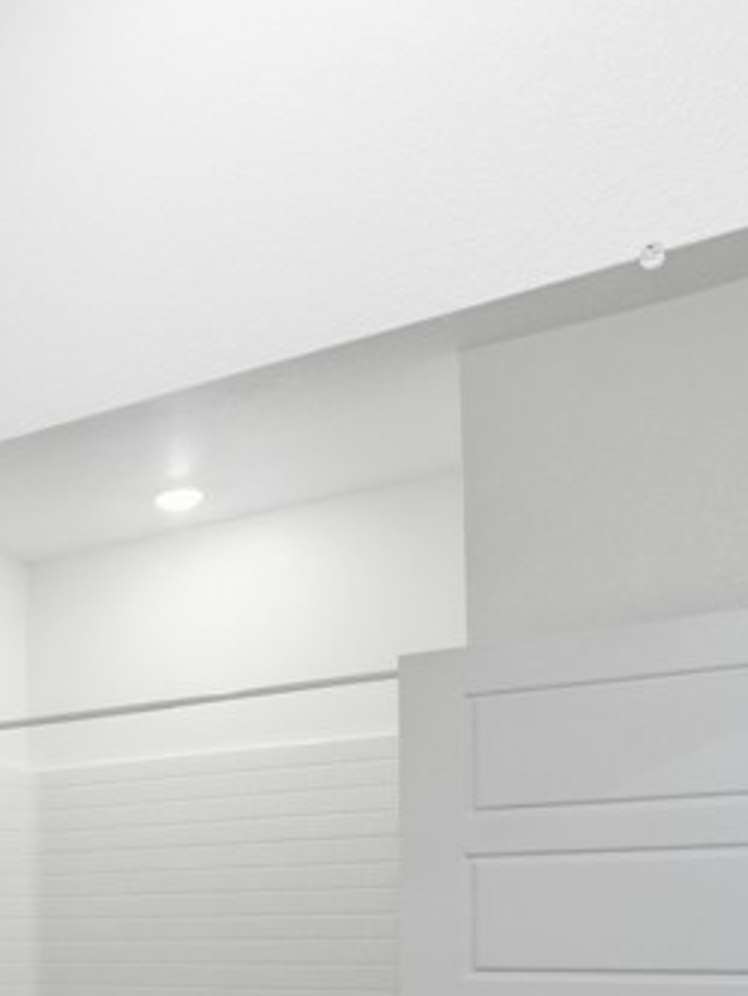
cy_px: 969
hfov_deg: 20.6
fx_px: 1353
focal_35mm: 47
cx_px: -630
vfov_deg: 36.8
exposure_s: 1/400
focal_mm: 10
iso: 500
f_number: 7.1
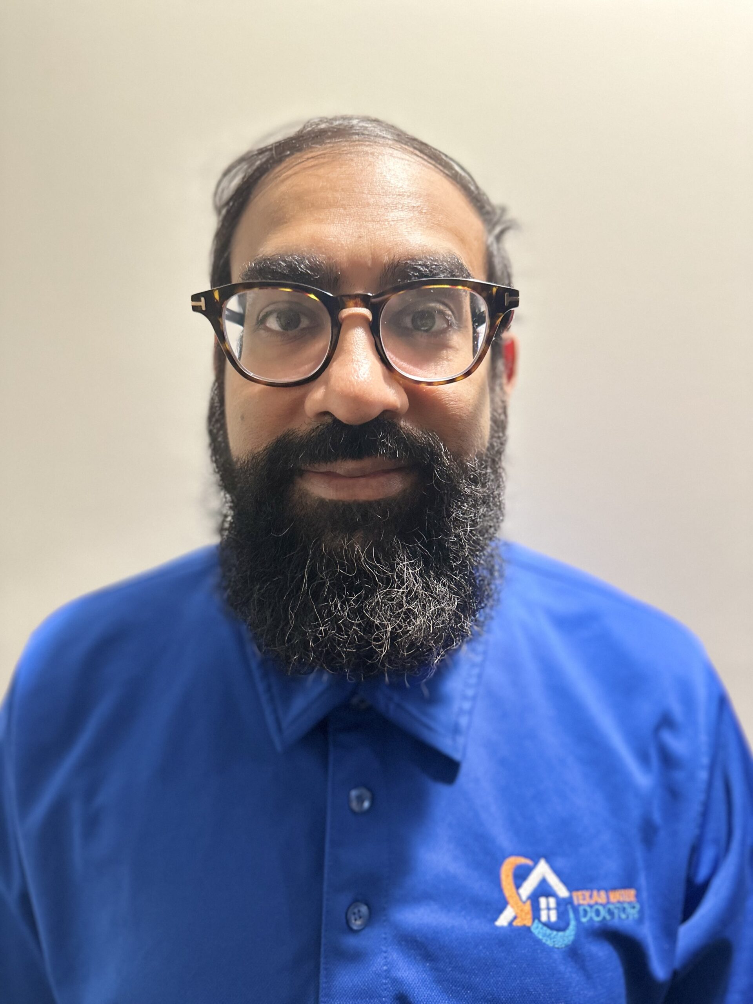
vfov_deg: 71.6
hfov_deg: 56.8
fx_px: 696
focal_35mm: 24
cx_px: 376
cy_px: 502
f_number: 1.78
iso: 640
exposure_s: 1/60
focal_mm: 6.86
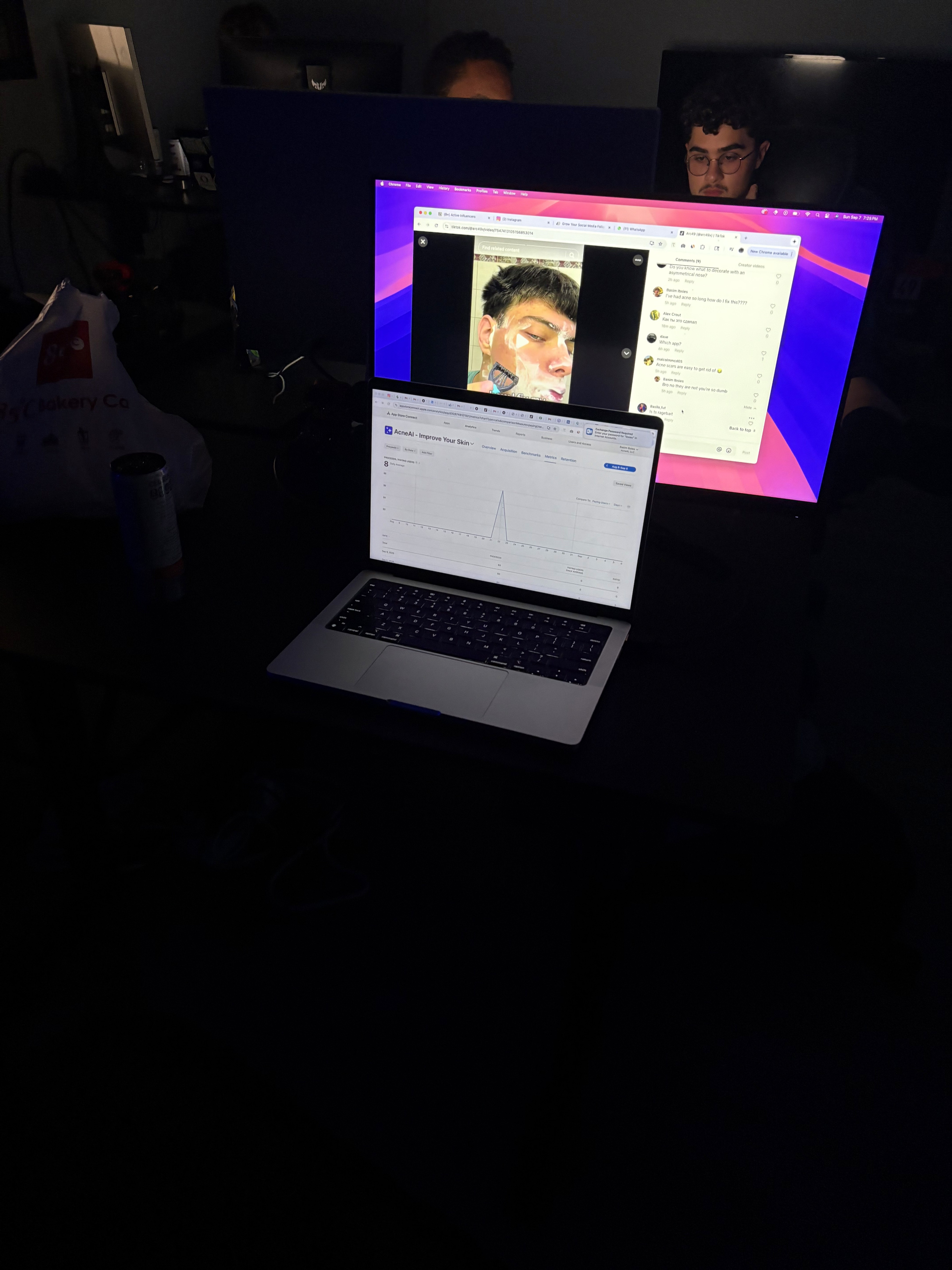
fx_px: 953
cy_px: 635
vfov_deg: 67.3
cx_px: 476
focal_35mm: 26
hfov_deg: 53.1
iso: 160
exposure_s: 1/60
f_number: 1.6
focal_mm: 5.96
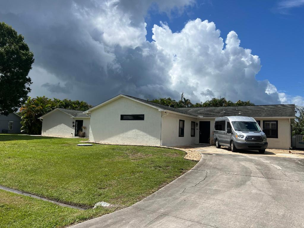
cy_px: 114
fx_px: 228
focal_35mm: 26
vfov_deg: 53.1
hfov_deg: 67.3
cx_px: 152
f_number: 1.5
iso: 50
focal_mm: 5.7
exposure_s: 1/8000
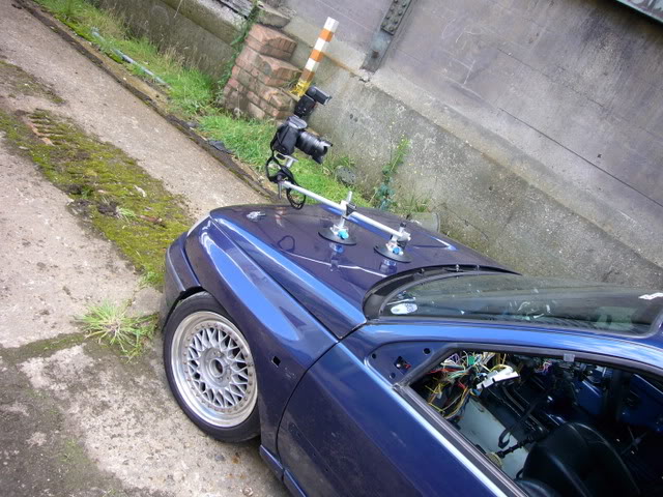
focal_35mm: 28
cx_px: 332
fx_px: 536
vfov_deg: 49.7
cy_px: 248
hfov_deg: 63.4
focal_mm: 4.6
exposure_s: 1/80
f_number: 2.8
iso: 80
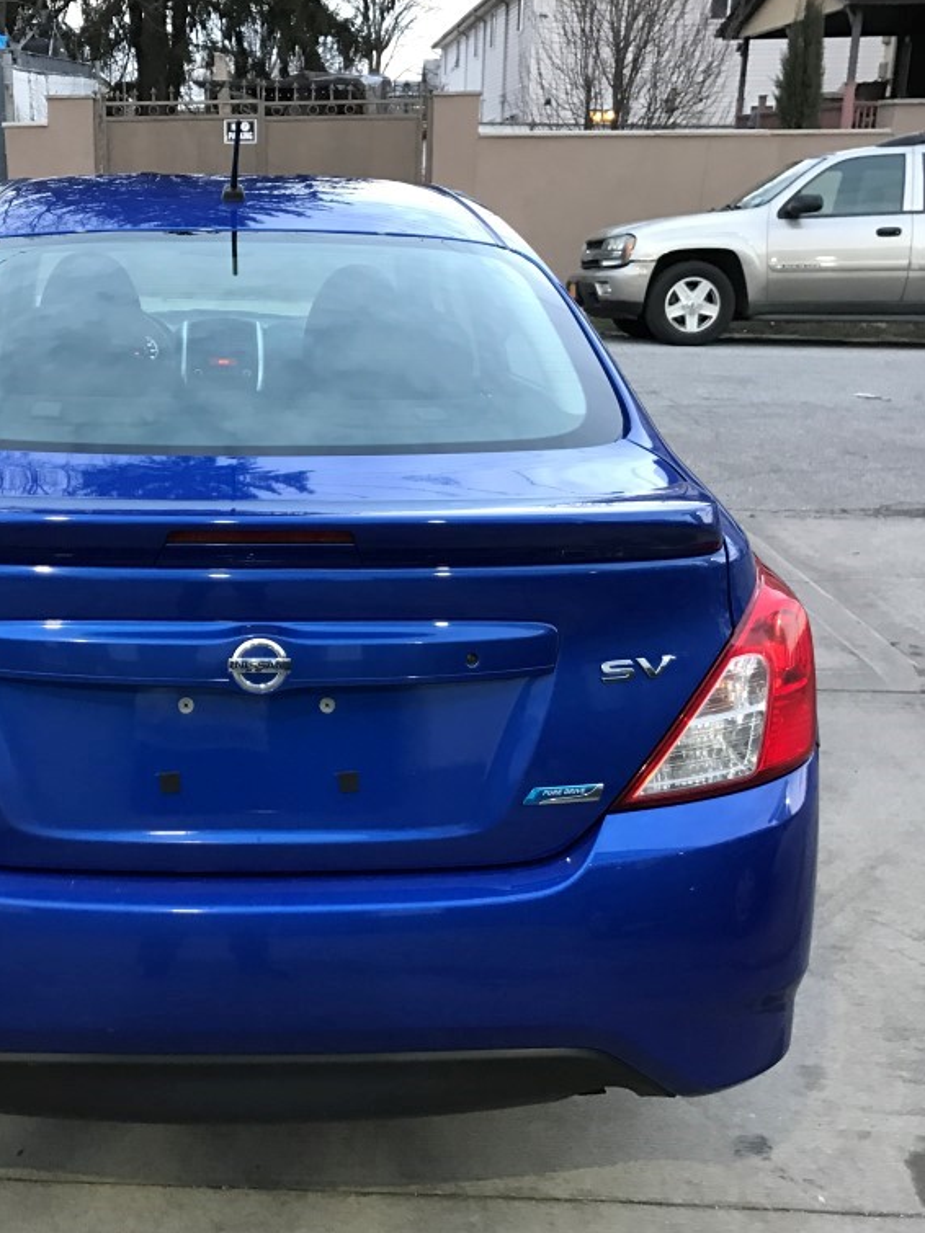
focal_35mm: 38
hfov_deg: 36.9
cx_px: 245
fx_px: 1354
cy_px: 609
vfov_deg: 49.0
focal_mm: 3.99
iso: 40
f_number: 1.8
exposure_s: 1/15
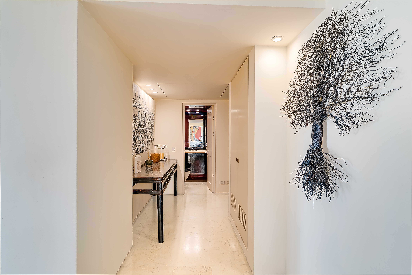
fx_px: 218
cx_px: 206
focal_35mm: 19
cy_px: 138
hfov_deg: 86.9
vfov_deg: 64.6
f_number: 8
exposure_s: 1/125
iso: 400
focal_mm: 19
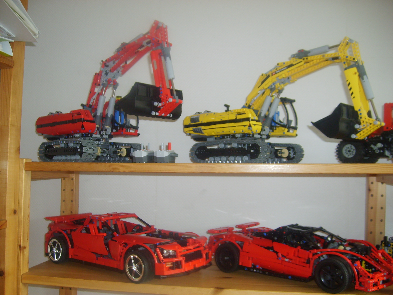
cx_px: 196
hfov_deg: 52.6
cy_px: 148
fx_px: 397
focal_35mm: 35
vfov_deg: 40.7
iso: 100
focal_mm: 5.8
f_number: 2.8
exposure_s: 1/45
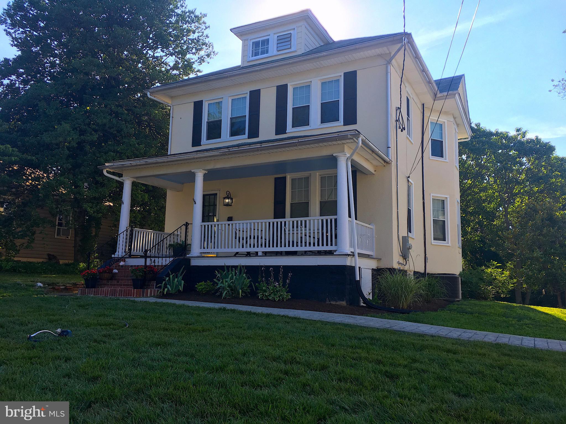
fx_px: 474
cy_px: 212
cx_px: 283
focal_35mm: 29
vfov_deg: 48.2
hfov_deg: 61.7
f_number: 2.2
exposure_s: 1/519
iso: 25
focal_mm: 4.15
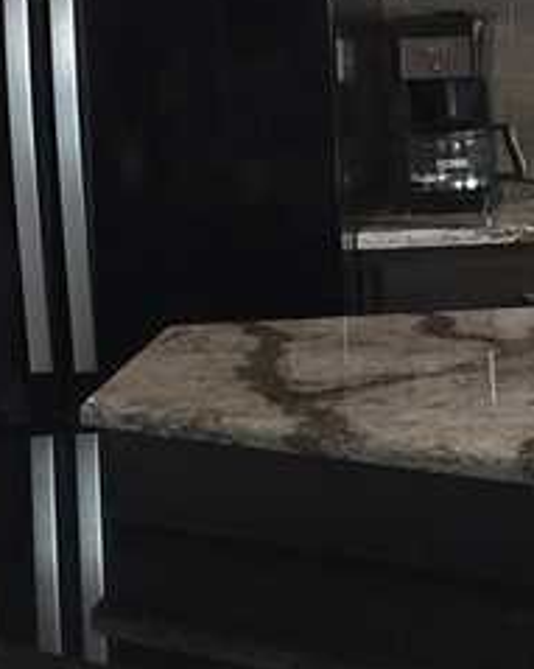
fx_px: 3123
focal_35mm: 158
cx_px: 1201
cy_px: 81
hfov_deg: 9.0
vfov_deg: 12.1
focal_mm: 4.15
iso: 50
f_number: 2.2
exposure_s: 1/30
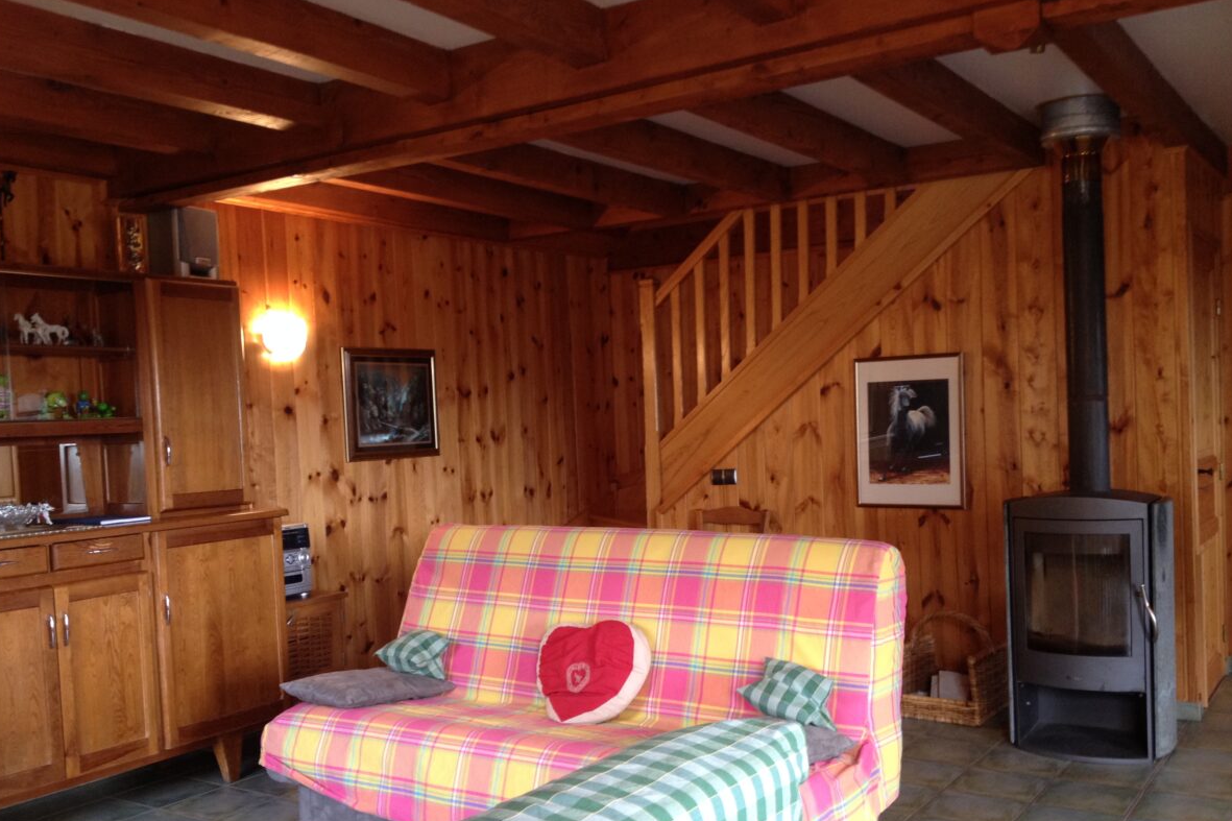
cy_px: 466
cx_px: 611
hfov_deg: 51.9
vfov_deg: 35.9
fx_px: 1266
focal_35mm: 37
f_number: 2.4
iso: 100
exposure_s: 1/20
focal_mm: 4.28
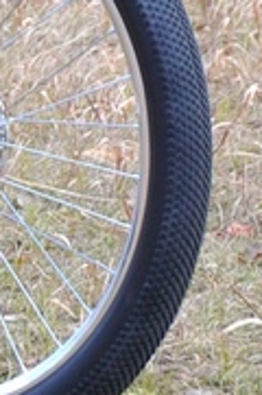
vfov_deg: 2.3
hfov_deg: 1.5
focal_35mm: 889
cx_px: -438
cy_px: -185
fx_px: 9740
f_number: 5.6
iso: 400
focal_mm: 105
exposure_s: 1/250
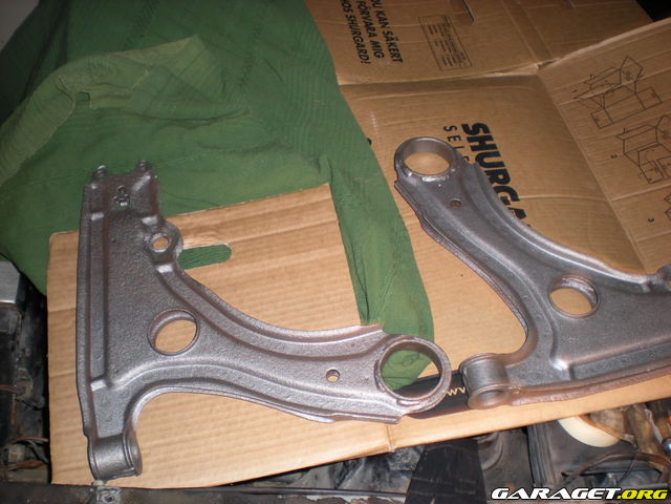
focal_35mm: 38
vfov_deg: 37.7
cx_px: 336
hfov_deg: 49.0
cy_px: 252
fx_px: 737
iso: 64
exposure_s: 1/60
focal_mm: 6.3
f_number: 3.1
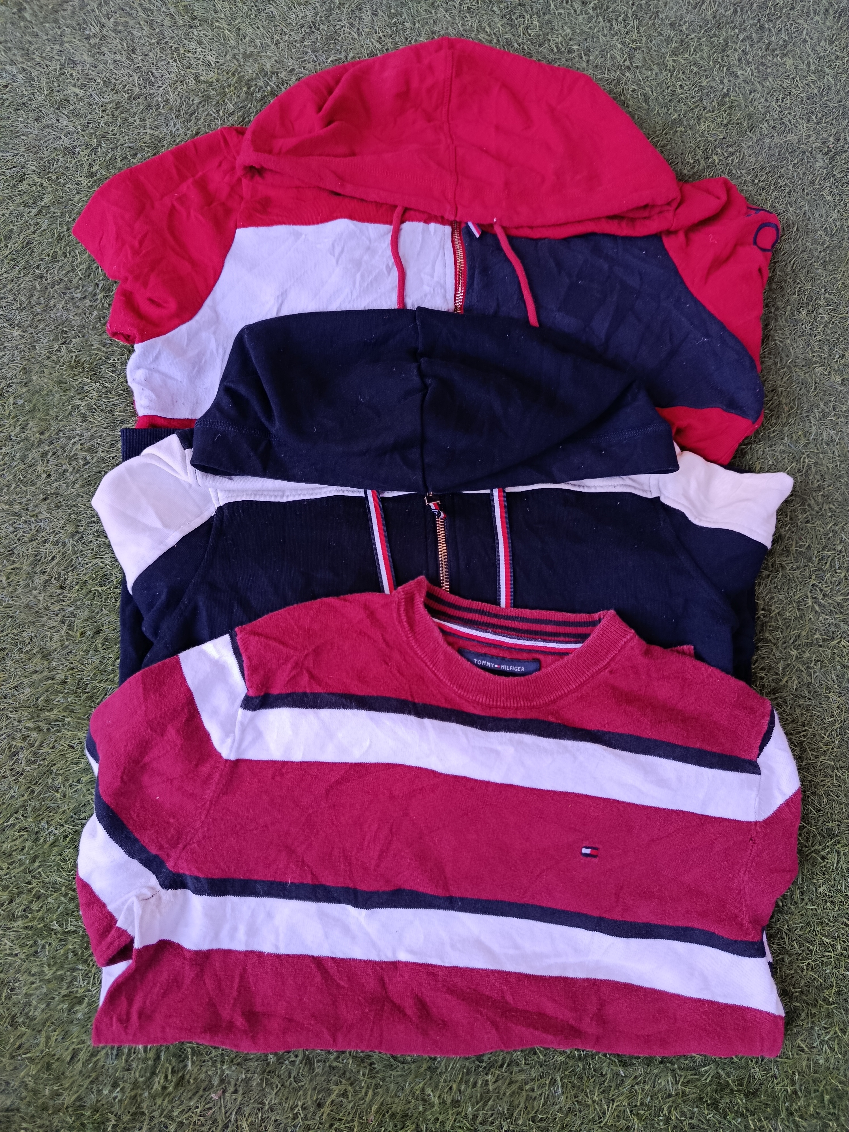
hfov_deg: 56.8
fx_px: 785
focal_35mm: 24
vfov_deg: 71.6
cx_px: 424
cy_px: 566
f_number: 1.7
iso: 272
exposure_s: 1/120
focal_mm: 5.24
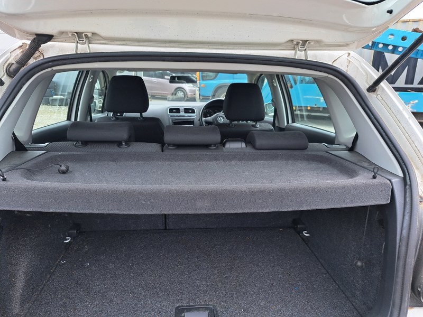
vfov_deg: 56.8
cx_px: 212
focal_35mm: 24
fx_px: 293
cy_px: 158
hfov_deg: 71.6
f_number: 1.8
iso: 50
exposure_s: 1/292
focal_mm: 5.23
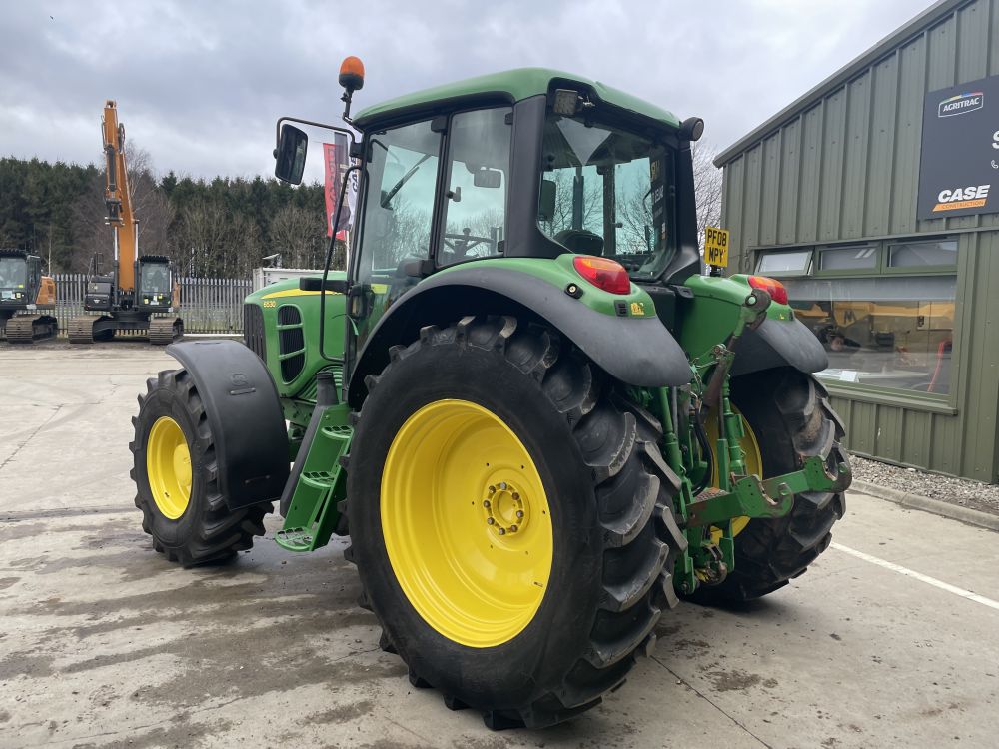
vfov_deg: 53.1
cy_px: 374
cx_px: 500
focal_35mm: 26
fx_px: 750
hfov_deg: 67.3
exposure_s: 1/121
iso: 32
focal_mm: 4.2
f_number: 1.6
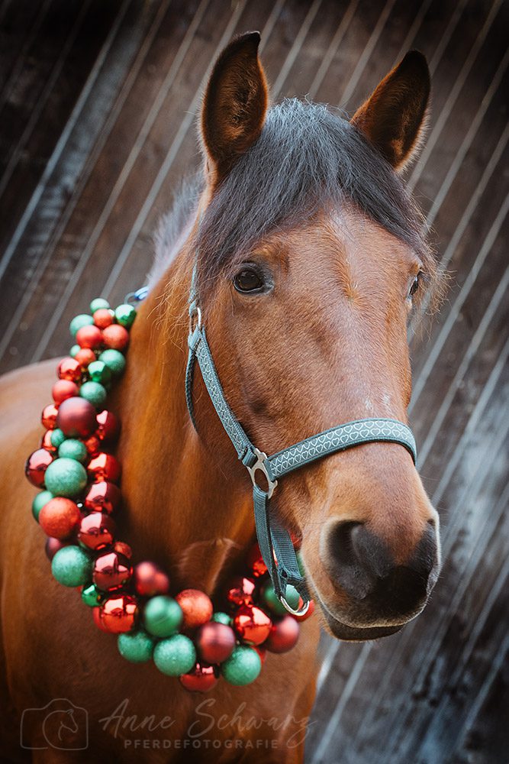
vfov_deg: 31.4
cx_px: 254
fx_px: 1357
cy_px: 382
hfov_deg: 21.2
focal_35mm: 64
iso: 1000
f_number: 4
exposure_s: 1/160
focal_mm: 64
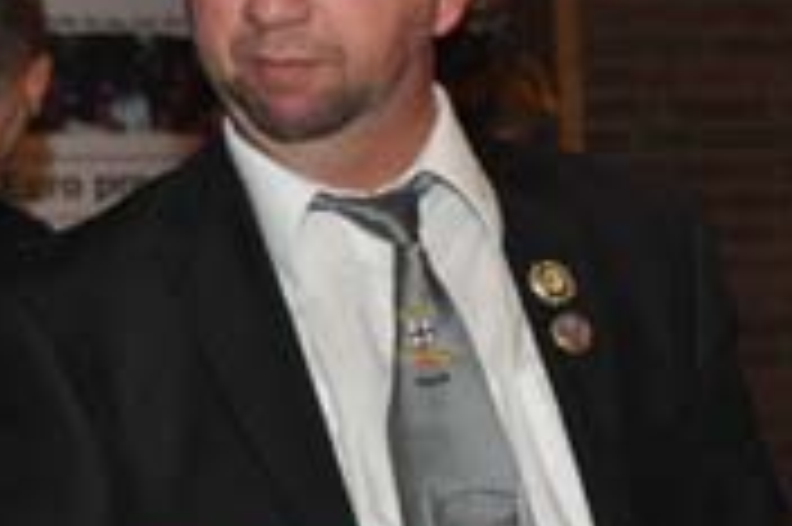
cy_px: 555
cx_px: 846
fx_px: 4198
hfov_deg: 10.7
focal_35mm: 191
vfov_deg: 7.1
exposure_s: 1/60
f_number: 4
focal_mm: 28
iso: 800
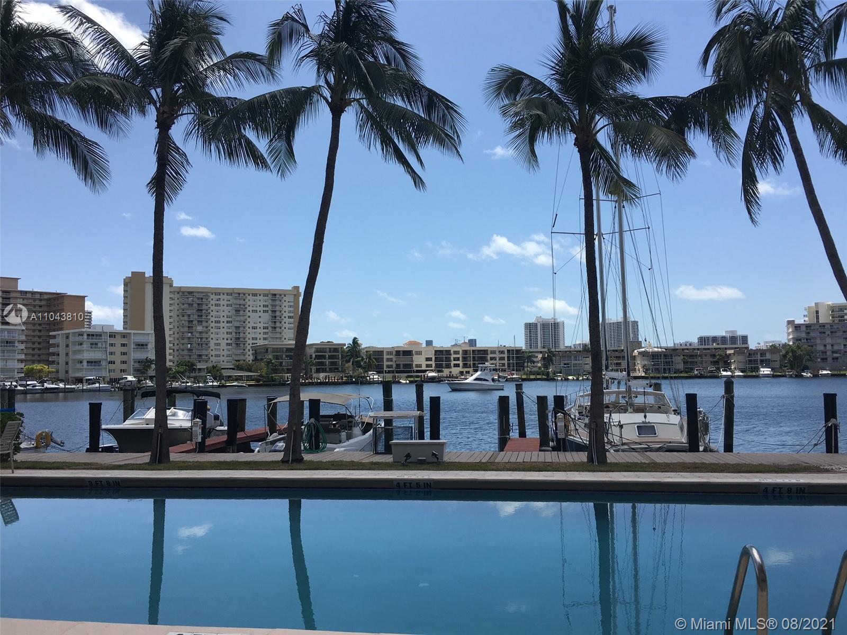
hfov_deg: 61.7
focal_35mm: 29
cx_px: 424
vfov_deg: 48.2
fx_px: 710
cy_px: 318
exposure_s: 1/2024
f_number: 2.2
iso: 25
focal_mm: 4.15
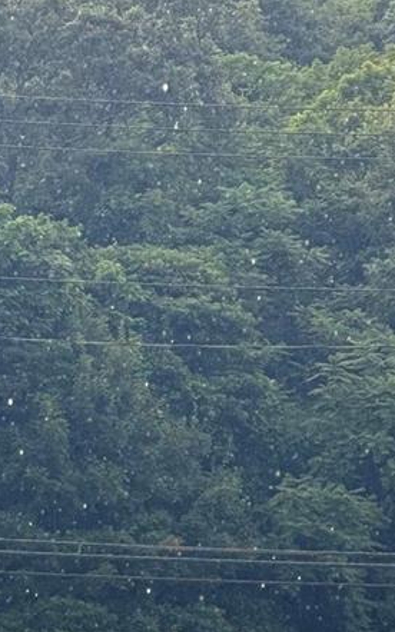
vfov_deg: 11.6
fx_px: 3051
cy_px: 798
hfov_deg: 7.4
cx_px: -53
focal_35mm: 177
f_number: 1.78
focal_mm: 6.76
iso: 64
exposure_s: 1/540
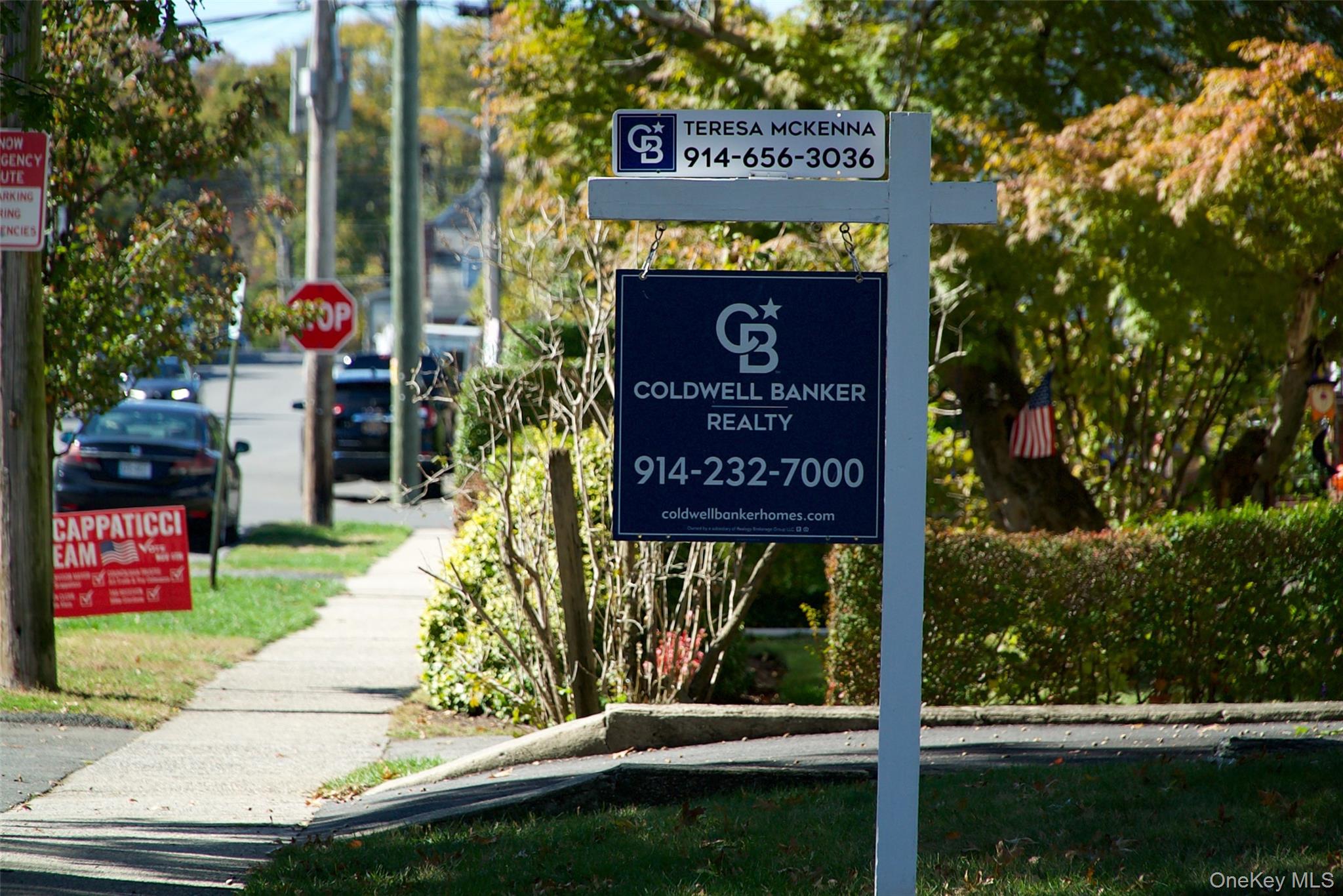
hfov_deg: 13.1
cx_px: 672
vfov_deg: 8.7
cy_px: 448
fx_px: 5857
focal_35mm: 157
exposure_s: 1/800
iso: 100
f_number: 4.5
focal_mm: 105
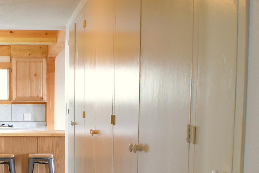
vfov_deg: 13.8
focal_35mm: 96
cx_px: 61
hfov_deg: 21.0
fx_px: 693
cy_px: 198
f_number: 3.8
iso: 1400
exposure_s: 1/40
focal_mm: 23
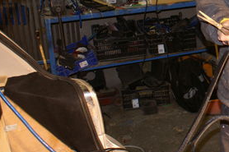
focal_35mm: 69
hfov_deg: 26.9
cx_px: 251
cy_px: 17
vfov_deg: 19.4
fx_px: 439
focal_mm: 20
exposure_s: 1/60
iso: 400
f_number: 4
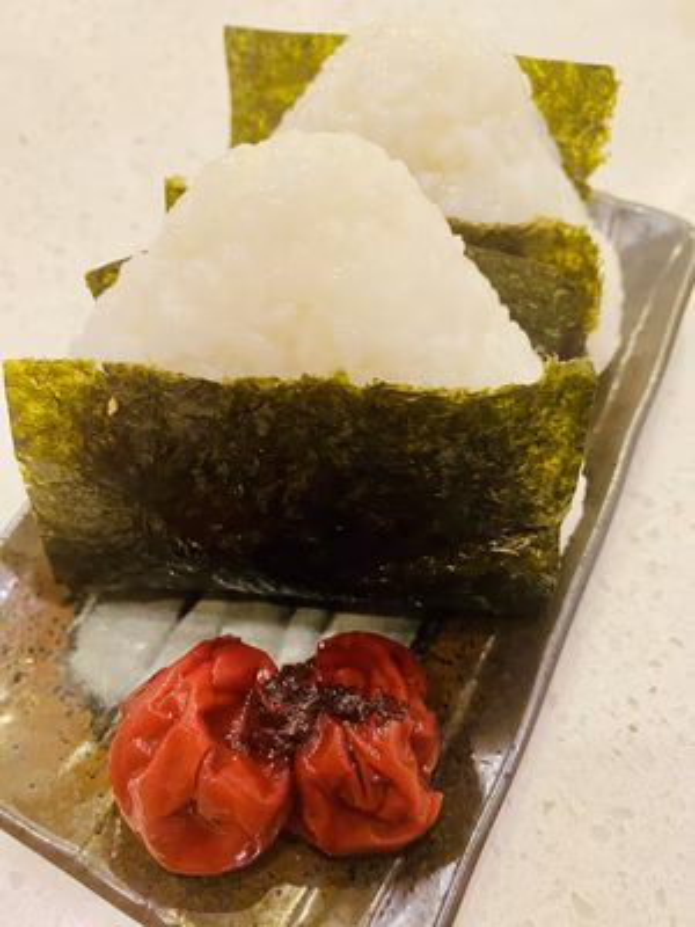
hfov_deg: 54.9
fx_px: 669
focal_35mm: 25
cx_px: 348
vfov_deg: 69.4
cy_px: 464
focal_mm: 4.25
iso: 320
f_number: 1.8
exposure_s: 1/60
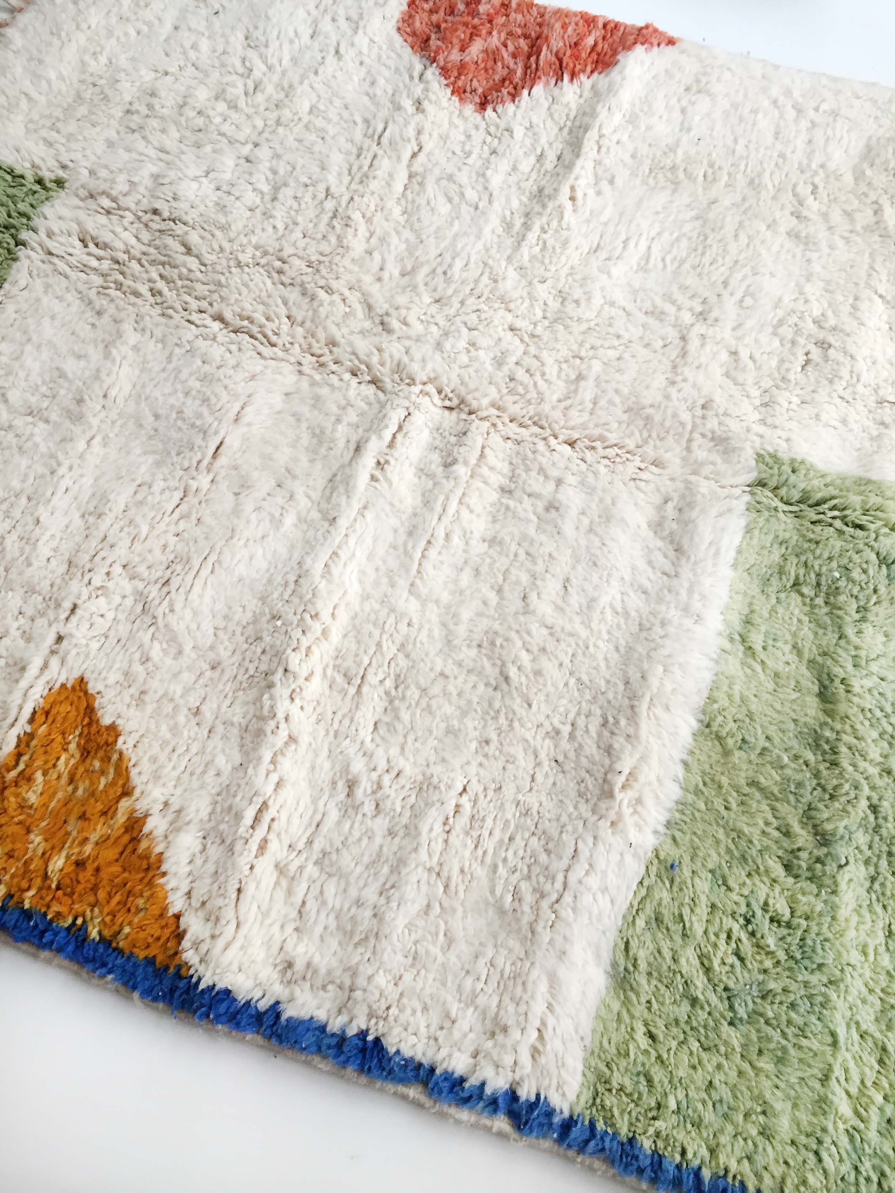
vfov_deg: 61.7
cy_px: 596
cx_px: 448
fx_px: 1000
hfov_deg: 48.2
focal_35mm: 29
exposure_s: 1/33
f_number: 2.2
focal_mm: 4.15
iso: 80
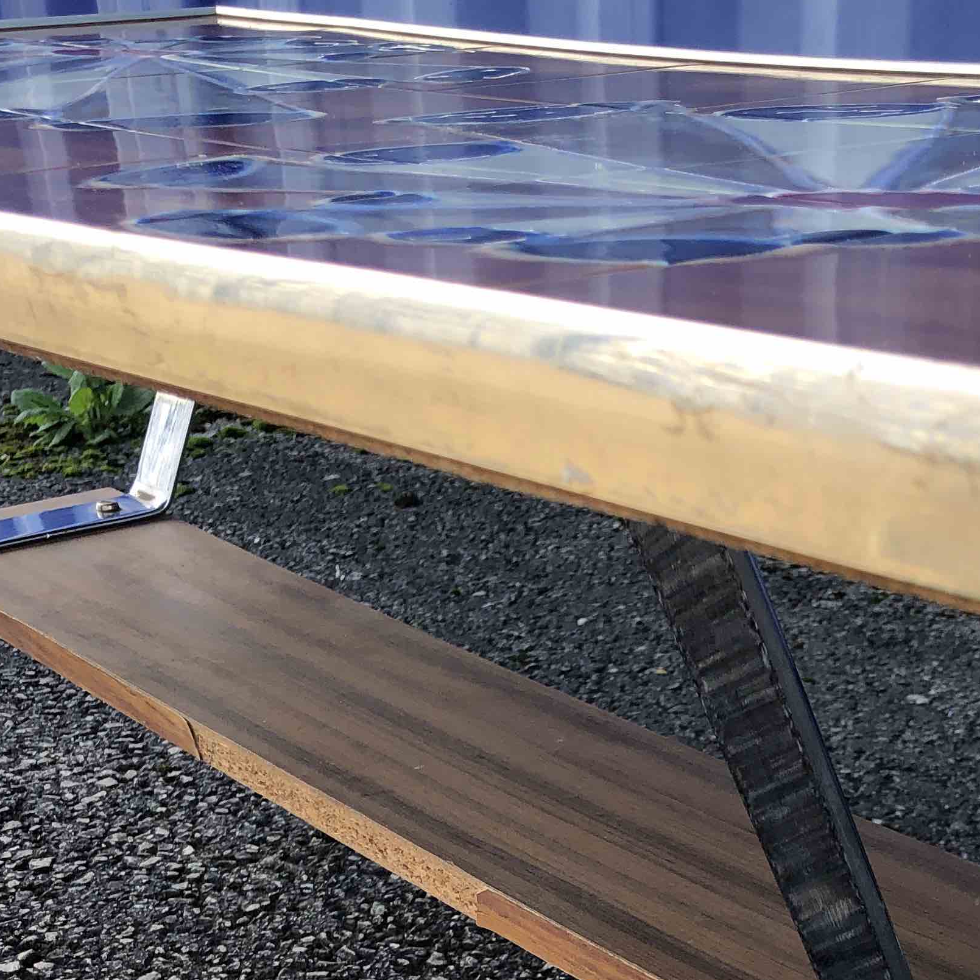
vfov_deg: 25.4
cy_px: 1126
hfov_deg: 27.6
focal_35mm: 62
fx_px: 1986
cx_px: 613
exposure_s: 1/274
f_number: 1.8
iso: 20
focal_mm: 3.99
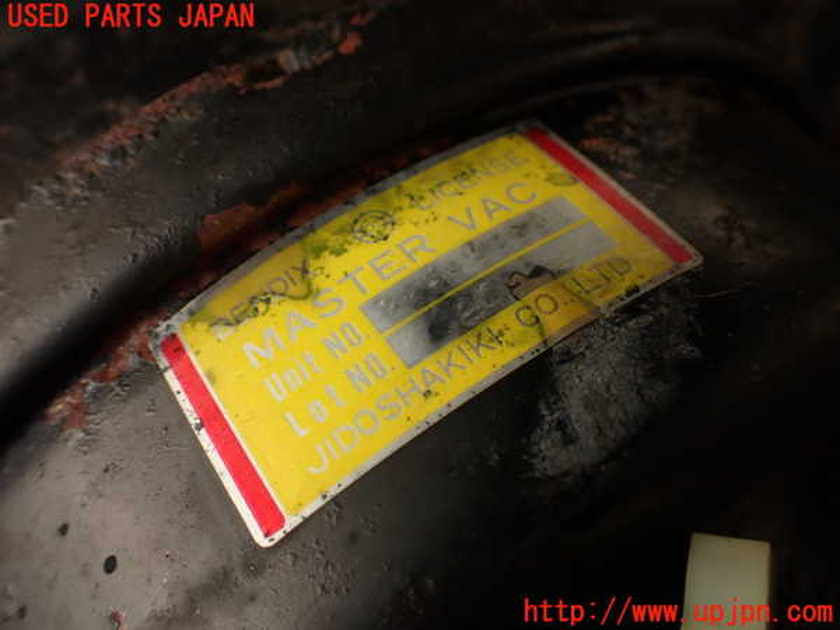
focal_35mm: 32
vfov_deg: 44.2
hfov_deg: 56.8
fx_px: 777
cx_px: 420
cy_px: 315
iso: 100
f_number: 2.4
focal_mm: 5.79
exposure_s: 1/80
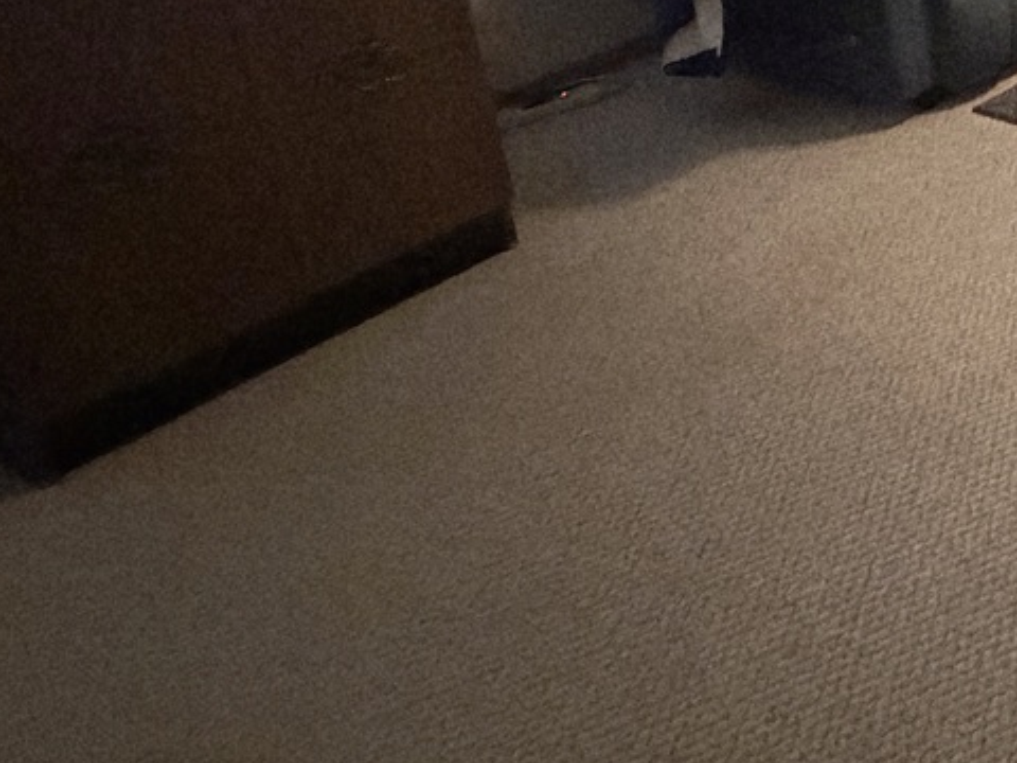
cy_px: -180
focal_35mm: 42
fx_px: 1234
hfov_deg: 29.2
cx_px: 1500
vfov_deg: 29.1
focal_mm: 2.22
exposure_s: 1/40
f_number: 2.2
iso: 1250
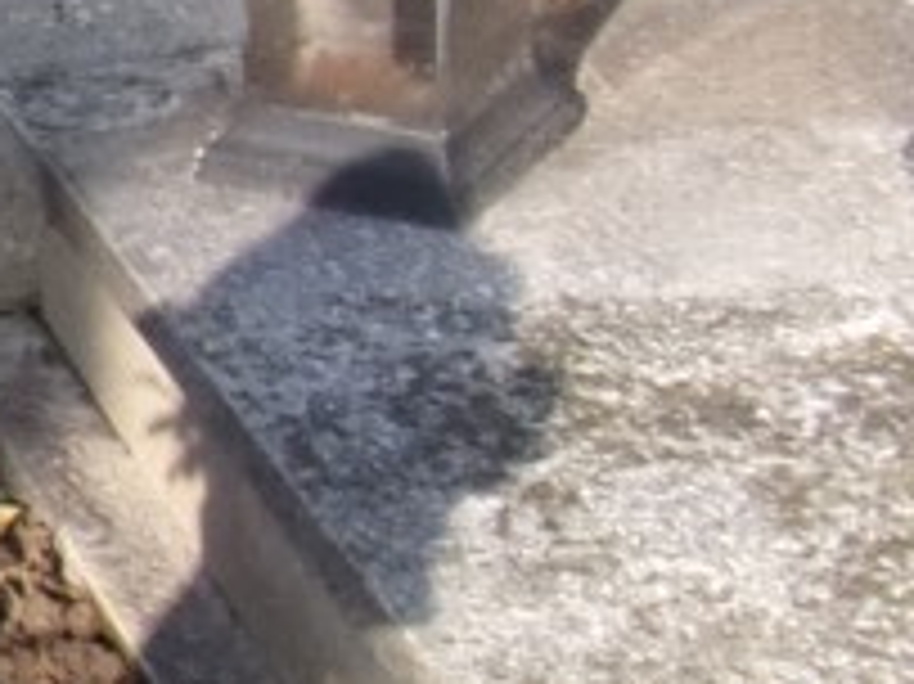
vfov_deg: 8.7
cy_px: 76
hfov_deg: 9.8
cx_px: -1499
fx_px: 4486
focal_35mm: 170
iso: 80
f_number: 3.3
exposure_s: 1/280
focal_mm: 4.3
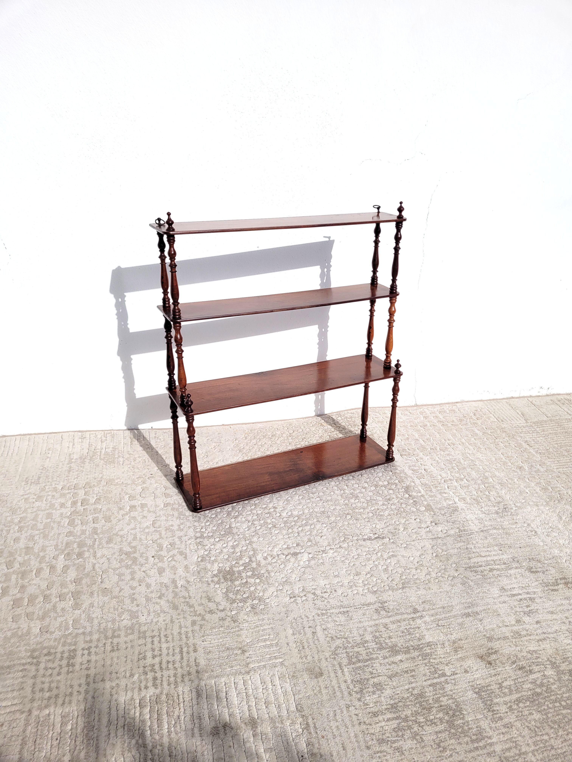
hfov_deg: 53.1
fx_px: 573
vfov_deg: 67.3
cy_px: 381
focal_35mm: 26
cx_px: 286
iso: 40
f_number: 1.8
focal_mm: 5.4
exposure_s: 1/5228
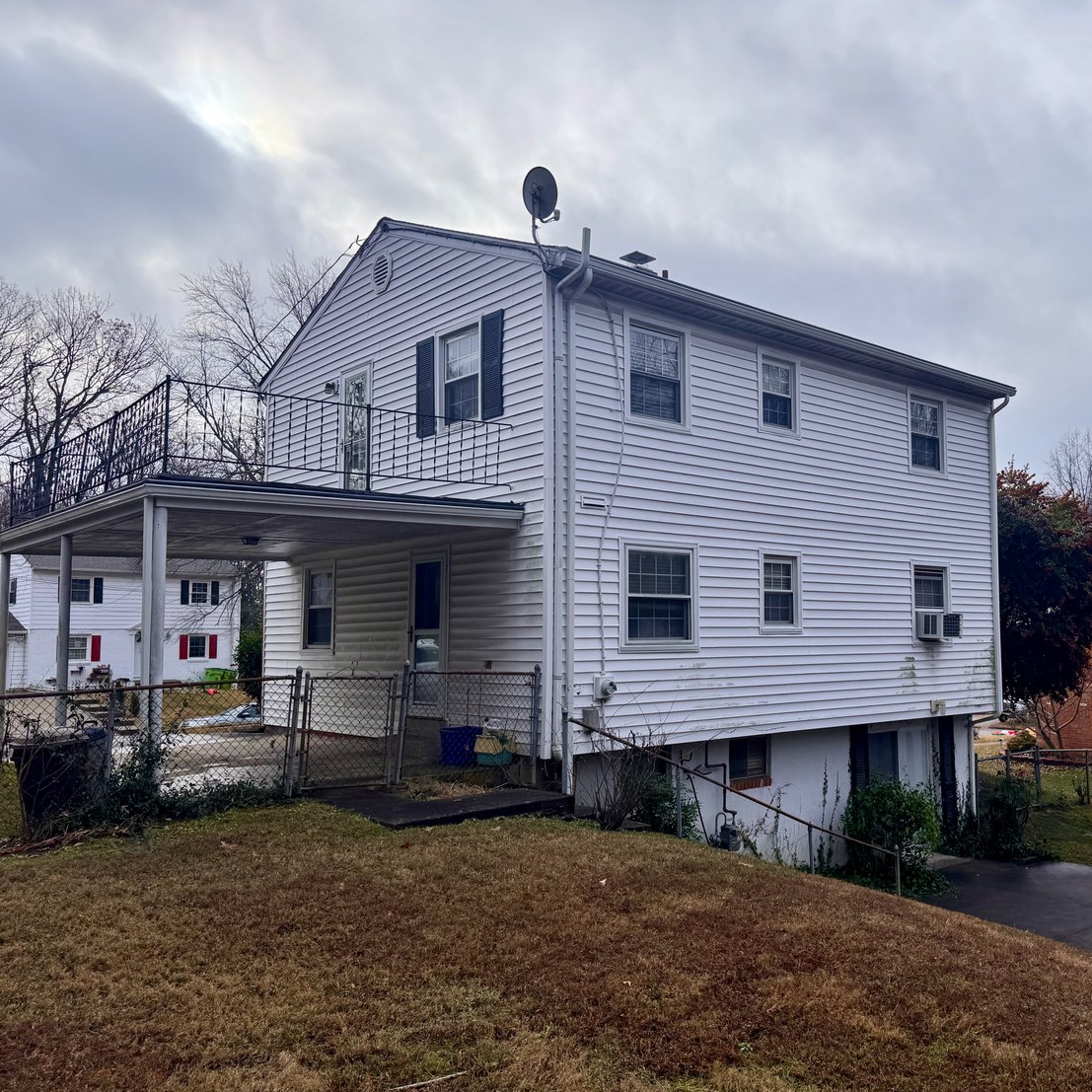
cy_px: 552
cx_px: 710
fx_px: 1035
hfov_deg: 54.7
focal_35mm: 29
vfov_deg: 55.6
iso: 80
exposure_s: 1/2105
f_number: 1.78
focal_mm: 6.76
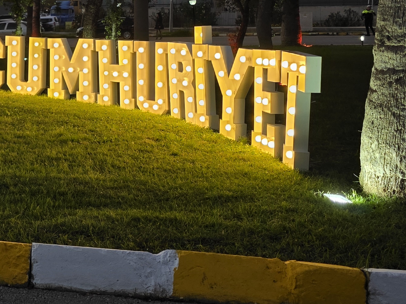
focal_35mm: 69
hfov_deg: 25.4
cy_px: 49
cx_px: -79
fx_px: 809
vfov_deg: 21.0
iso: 32
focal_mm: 6.3
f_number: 1.7
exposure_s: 1/100
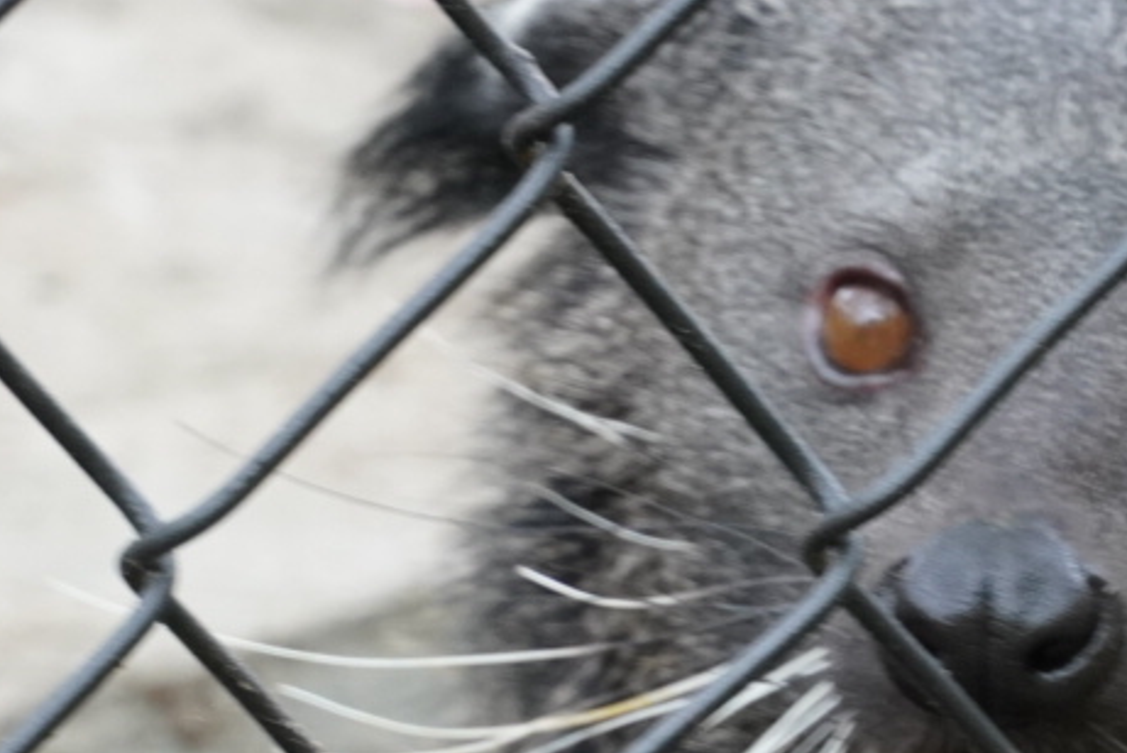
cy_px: 770
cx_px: 883
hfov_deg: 2.9
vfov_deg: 1.9
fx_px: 22232
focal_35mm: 710
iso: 1250
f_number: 5.6
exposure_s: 1/250
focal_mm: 135
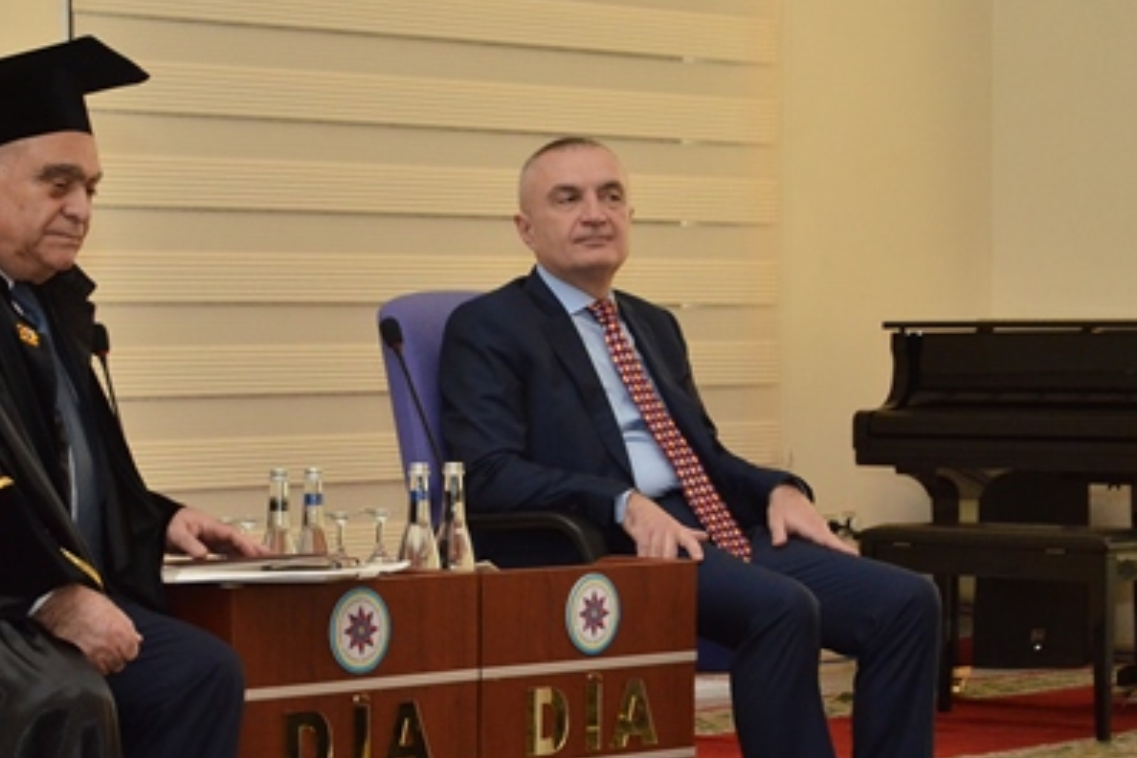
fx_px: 3821
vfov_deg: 11.3
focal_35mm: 121
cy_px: 465
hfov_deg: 16.9
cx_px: 342
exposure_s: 1/200
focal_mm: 50
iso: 2200
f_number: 7.1
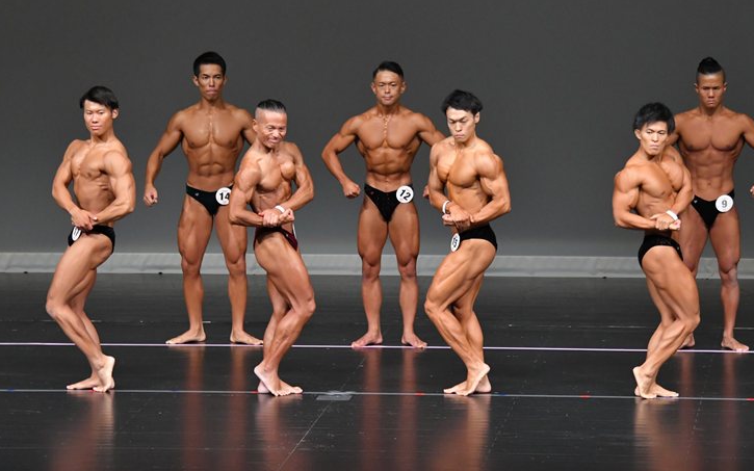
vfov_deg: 5.4
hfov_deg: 8.6
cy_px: 215
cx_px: 367
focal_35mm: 245
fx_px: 5034
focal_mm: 150
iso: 4000
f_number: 5.6
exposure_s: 1/400
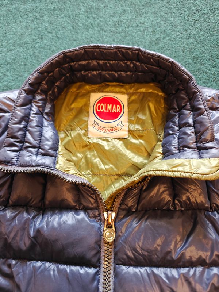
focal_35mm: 23
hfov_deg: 58.9
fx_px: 194
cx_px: 110
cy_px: 146
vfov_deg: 73.9
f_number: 1.6
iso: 500
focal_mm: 6.06
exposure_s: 1/50
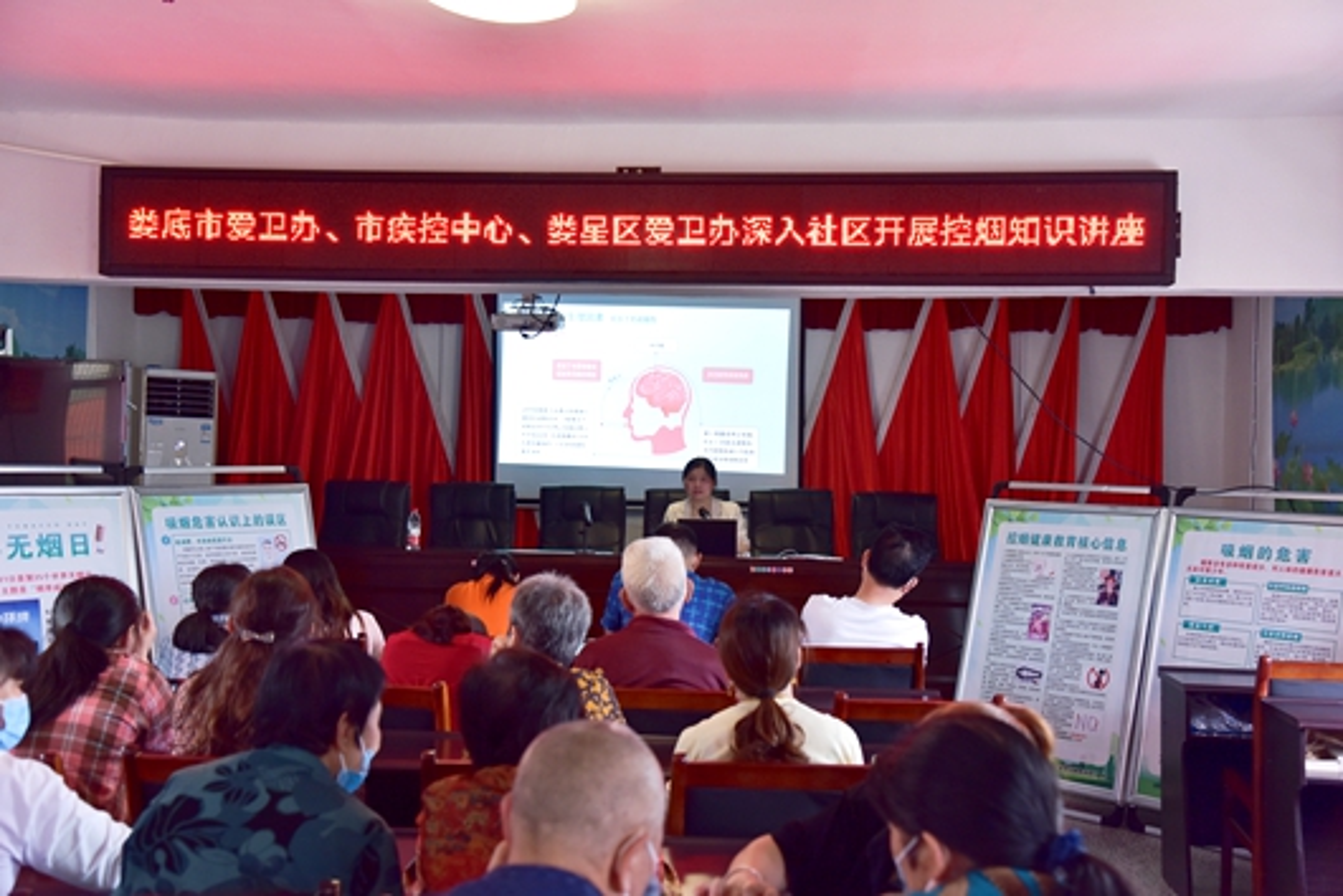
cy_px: 448
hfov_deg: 42.7
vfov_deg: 29.3
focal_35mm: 46
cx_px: 672
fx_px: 1717
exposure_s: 1/80
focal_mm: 46
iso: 640
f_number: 4.5
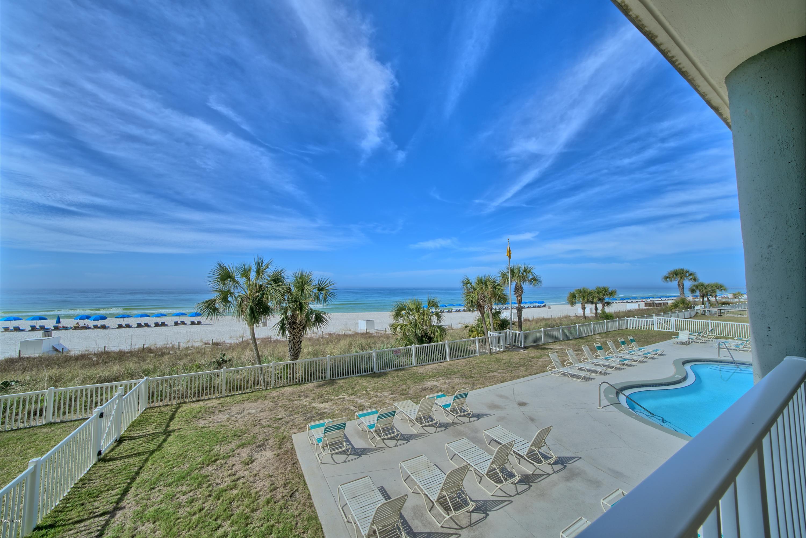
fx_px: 269
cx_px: 403
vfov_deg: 90.0
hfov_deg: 112.6
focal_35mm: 12
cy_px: 269
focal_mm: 12
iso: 160
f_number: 16
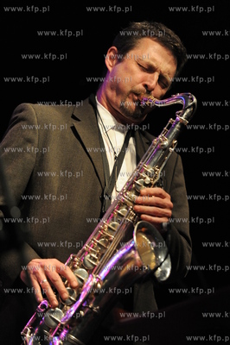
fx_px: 1824
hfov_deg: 7.2
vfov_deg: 10.8
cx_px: 115
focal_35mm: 190
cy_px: 172
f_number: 2.8
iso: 6400
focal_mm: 190
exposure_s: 1/500
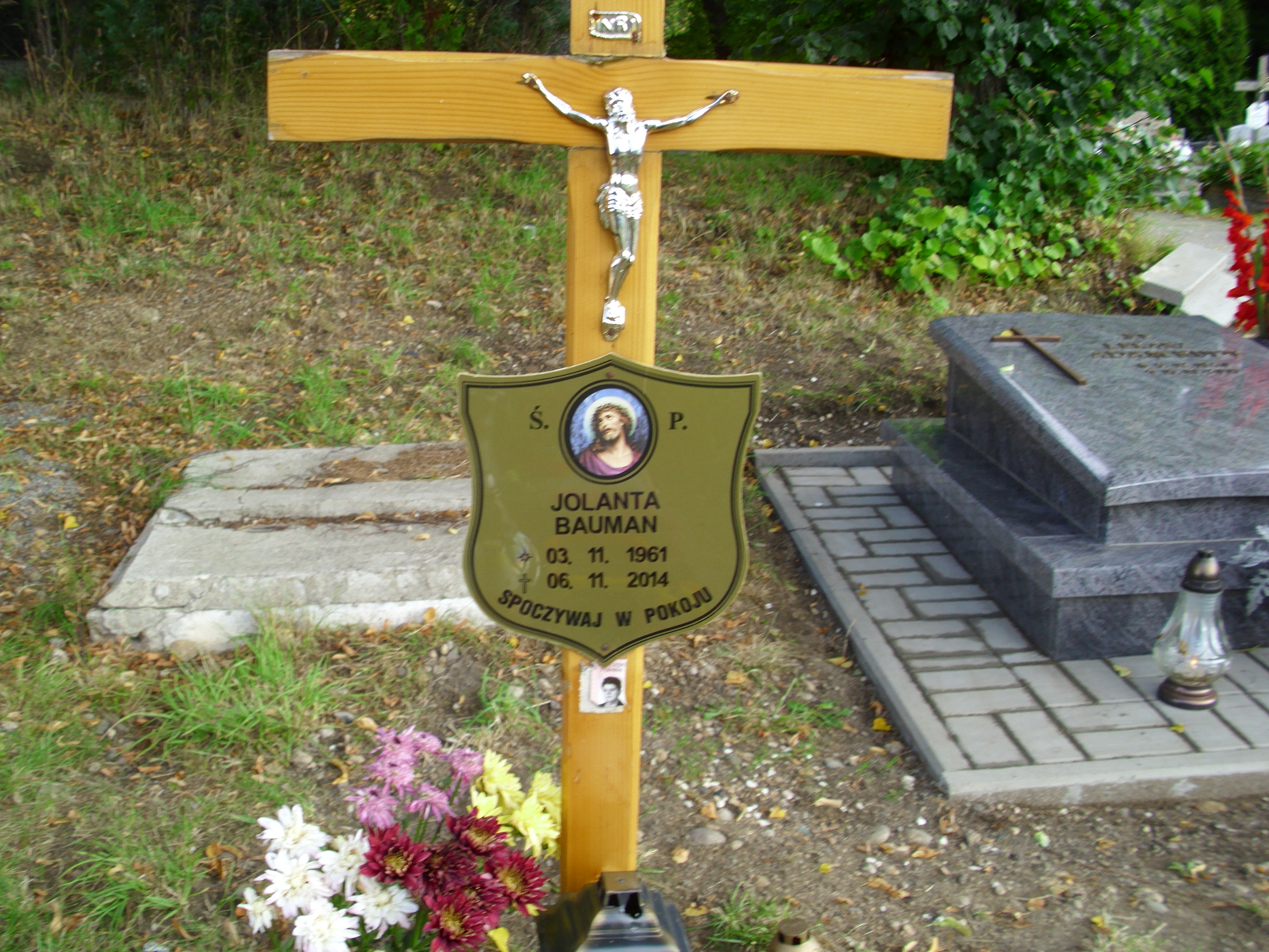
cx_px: 634
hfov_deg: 52.6
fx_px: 1283
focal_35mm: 35
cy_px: 476
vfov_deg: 40.7
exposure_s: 1/94
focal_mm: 6.2
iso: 50
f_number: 3
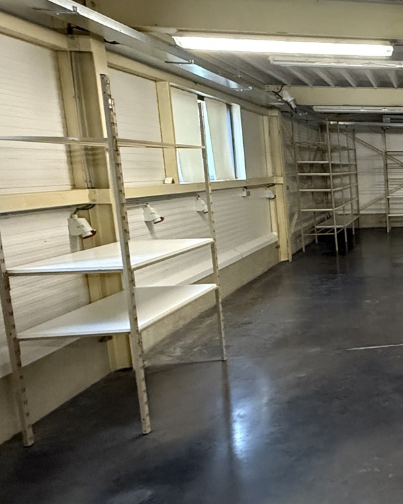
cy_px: 247
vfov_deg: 51.5
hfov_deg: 29.6
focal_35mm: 35
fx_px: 522
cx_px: 574
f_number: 2.2
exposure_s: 1/50
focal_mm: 2.22
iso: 640
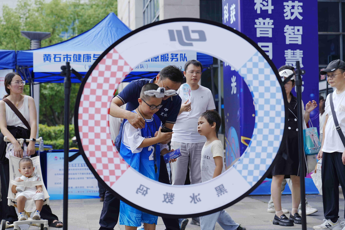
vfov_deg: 19.5
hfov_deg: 28.8
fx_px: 671
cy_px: 115
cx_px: 172
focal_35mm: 70
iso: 64
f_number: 4
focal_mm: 70
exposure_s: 1/160
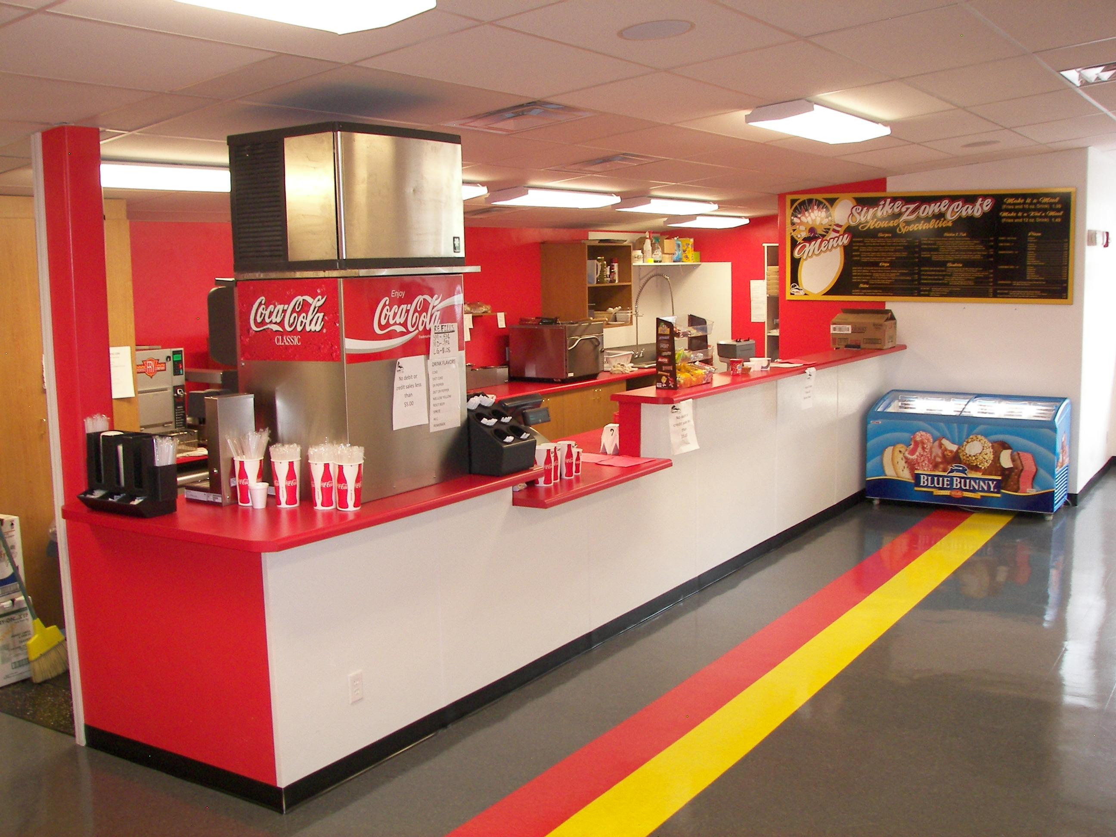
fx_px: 1161
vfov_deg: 39.7
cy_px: 418
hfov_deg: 51.4
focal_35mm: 36
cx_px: 558
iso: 125
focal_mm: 6
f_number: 2.8
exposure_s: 1/30
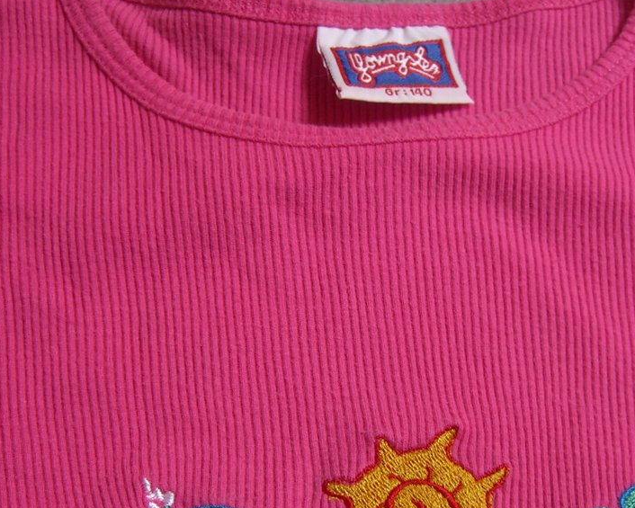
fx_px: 1316
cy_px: 342
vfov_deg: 21.8
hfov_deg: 27.1
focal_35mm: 70
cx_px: 393
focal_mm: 7.9
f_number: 2.8
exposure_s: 1/40
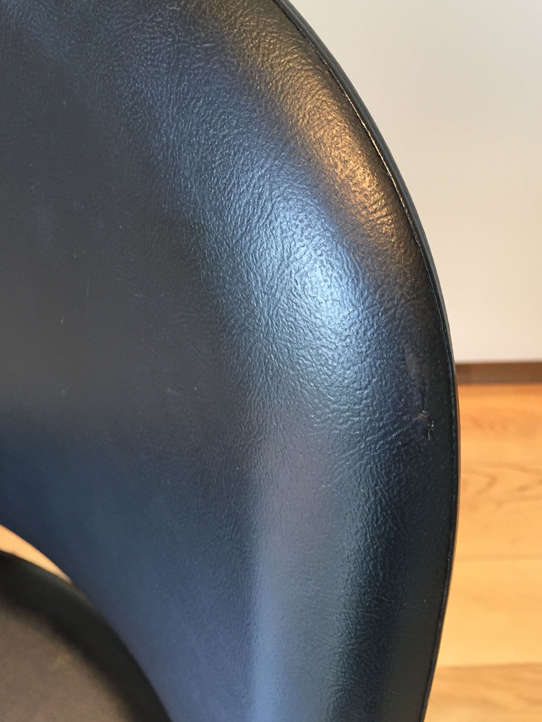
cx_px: 303
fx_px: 731
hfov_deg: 40.6
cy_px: 311
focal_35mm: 35
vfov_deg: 52.5
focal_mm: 4.15
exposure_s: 1/33
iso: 160
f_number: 2.2
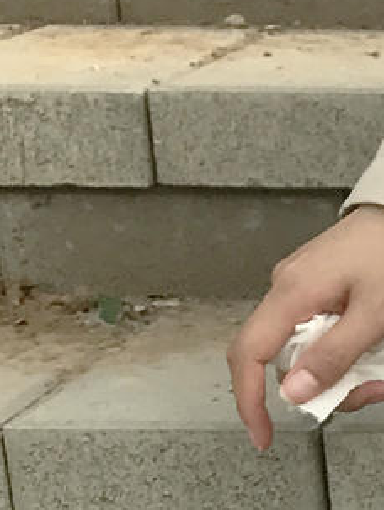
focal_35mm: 186
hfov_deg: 7.2
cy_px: 890
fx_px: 2745
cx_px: 1083
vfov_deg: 10.1
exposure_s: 1/742
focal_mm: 3.99
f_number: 1.8
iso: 20
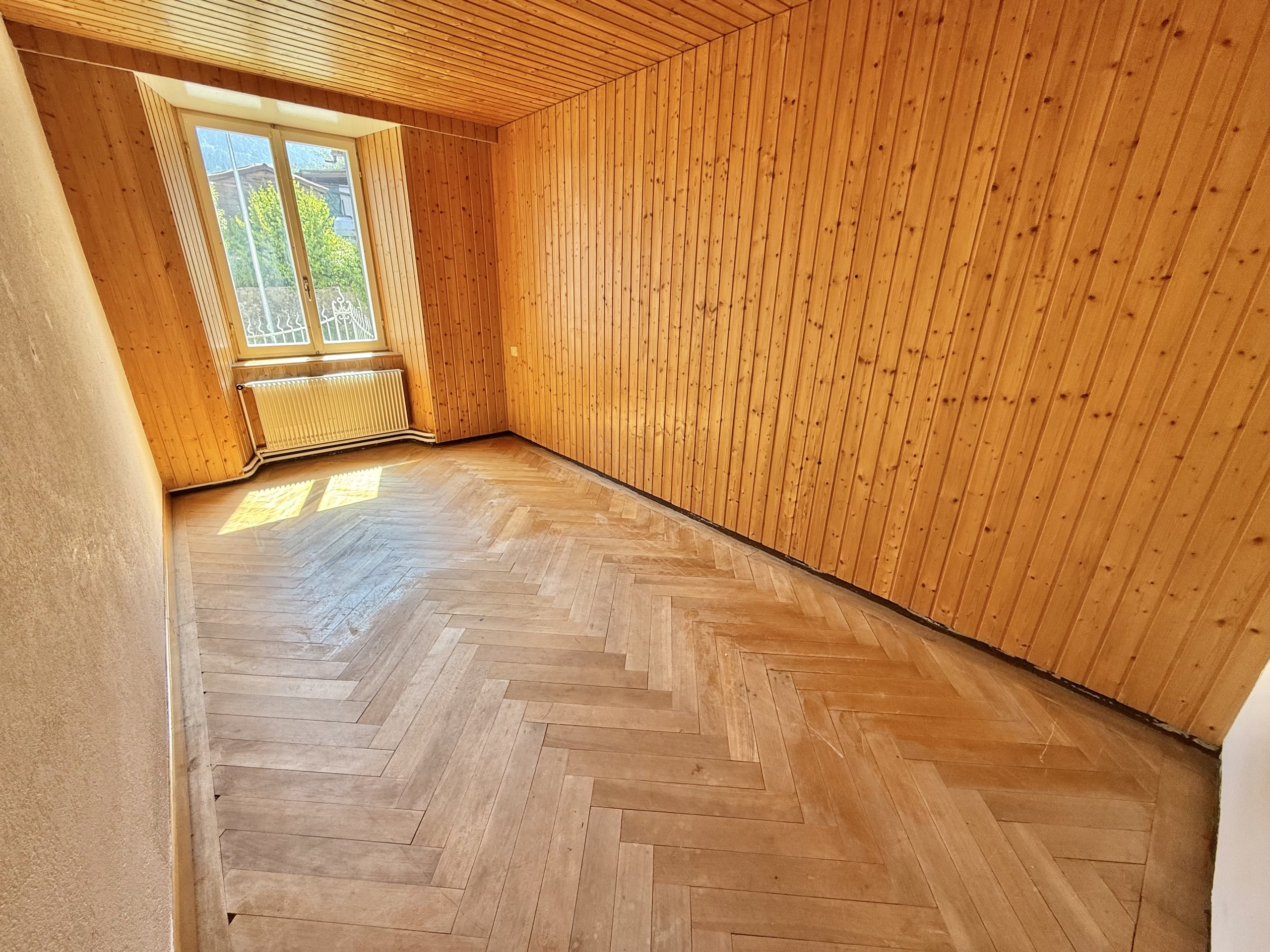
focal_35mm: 14
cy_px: 476
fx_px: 514
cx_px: 635
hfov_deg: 102.1
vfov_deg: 85.7
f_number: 2.2
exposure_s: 1/99
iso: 125
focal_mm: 2.22
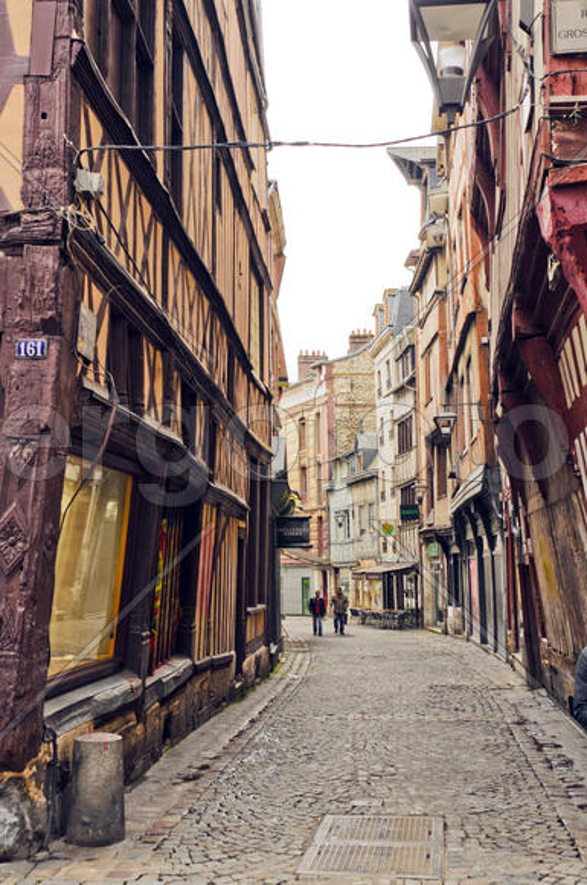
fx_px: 1030
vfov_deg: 46.5
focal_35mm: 42
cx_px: 294
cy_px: 442
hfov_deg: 31.8
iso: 100
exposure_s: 1/90
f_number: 5.6
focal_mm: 28
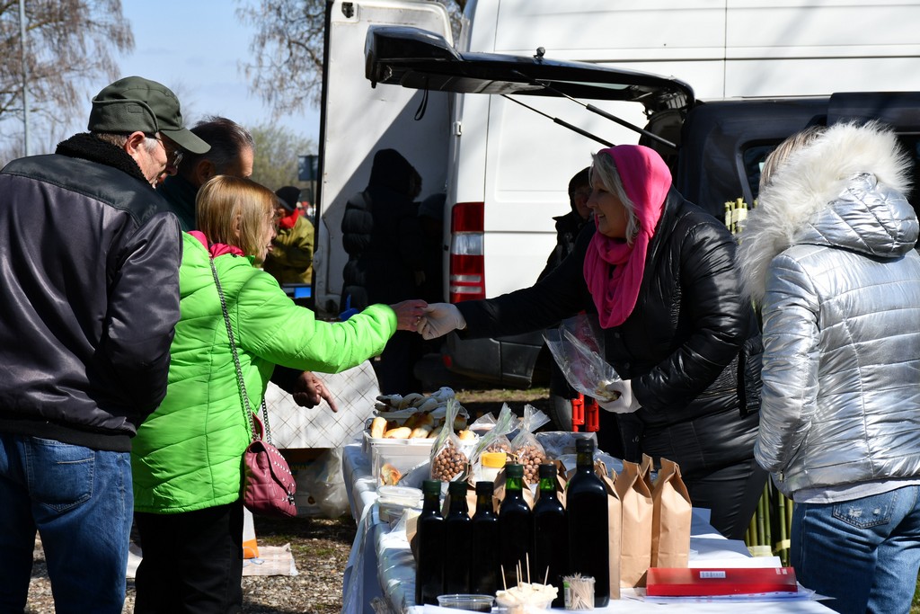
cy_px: 307
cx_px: 460
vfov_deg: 13.0
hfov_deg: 19.5
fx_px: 2684
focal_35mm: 105
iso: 180
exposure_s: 1/500
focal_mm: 70
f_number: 8
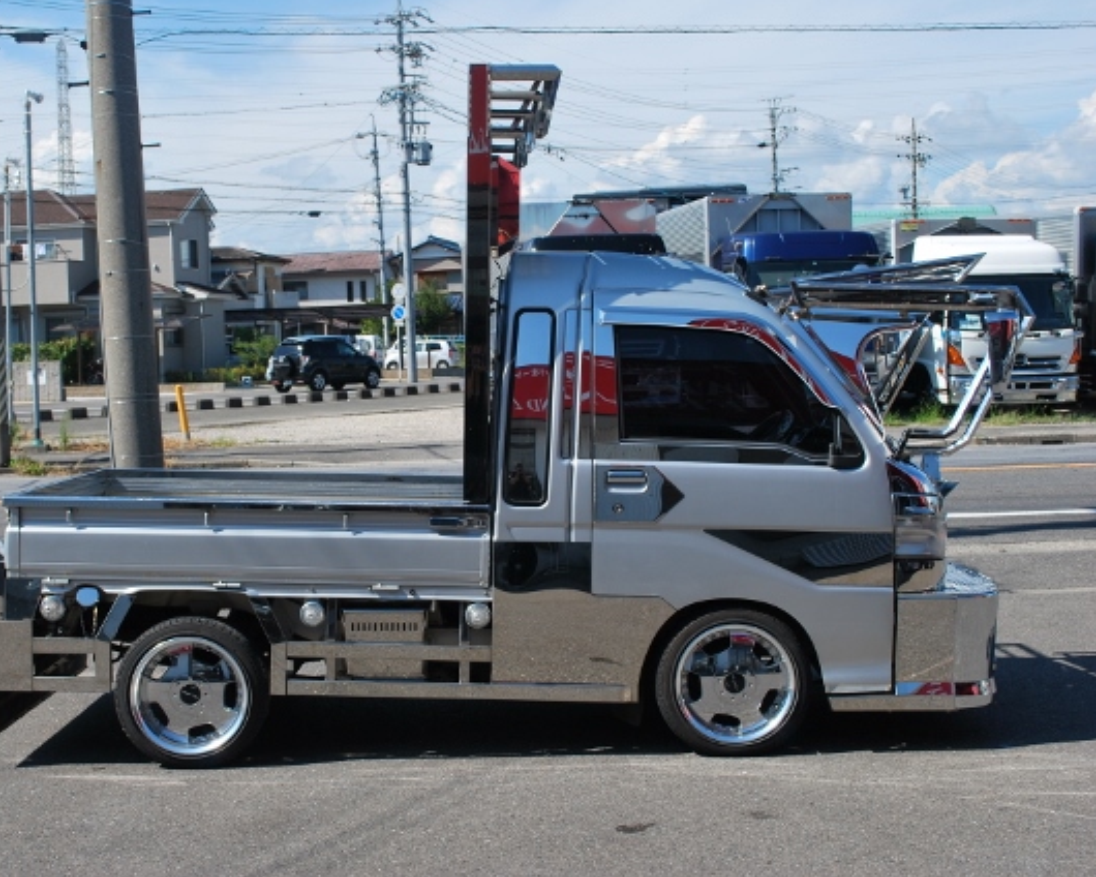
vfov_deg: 29.7
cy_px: 438
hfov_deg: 36.5
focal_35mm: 51
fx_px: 1654
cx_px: 440
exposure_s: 1/200
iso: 100
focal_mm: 30
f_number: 7.1
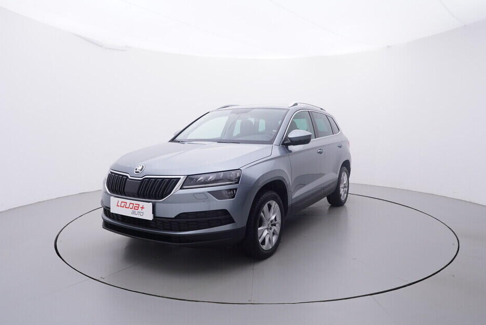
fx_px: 332
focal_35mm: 25
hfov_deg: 72.4
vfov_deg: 52.1
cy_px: 172
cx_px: 254
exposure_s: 1/80
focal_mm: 15
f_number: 5
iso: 200
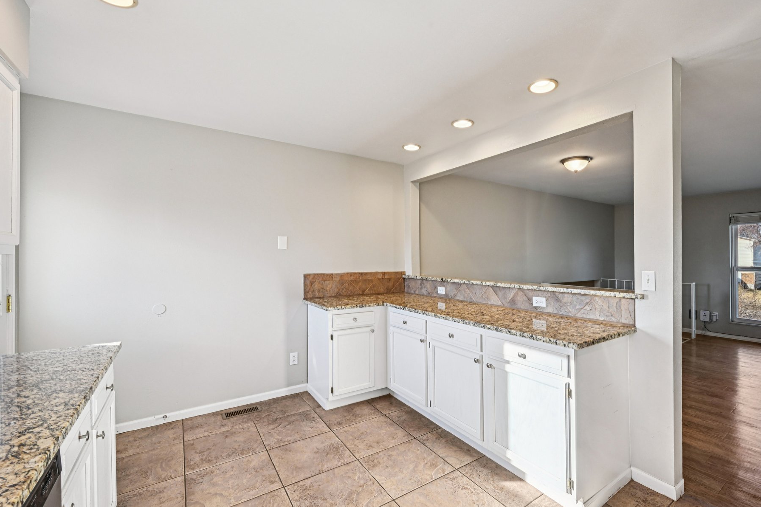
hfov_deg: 96.3
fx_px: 338
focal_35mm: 16
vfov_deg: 73.7
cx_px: 427
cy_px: 255
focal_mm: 14
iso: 400
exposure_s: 1/15
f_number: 11
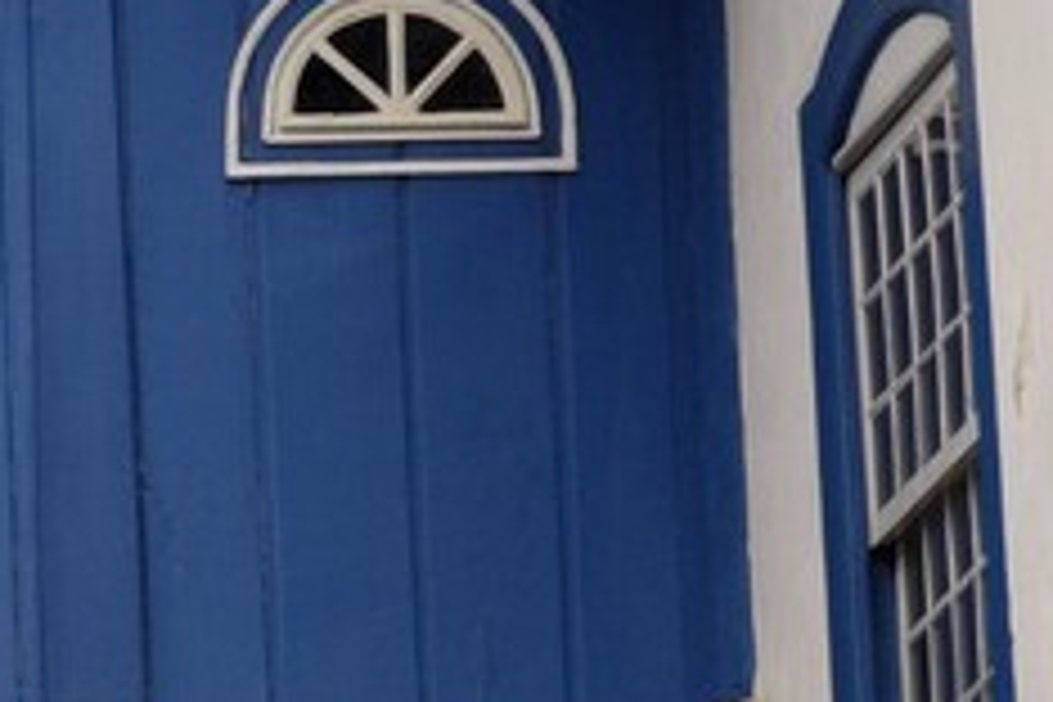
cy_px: 1422
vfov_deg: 2.7
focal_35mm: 512
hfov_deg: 3.9
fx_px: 14975
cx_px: -1971
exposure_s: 1/80
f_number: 7.1
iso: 100
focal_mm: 50
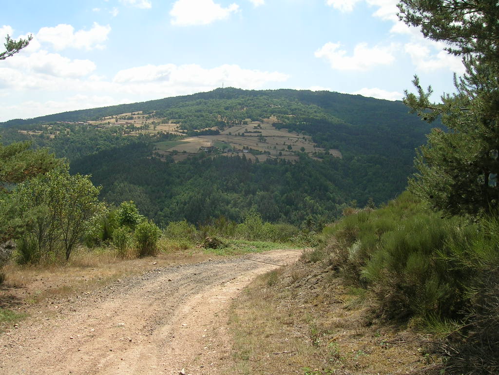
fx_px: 505
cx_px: 250
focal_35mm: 35
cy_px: 188
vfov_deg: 40.7
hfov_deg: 52.6
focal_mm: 5.4
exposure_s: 1/392
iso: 50
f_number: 4.8
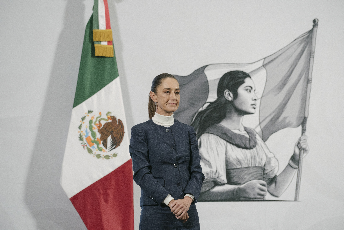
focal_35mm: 200
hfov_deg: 10.3
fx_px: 1911
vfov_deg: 6.9
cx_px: 172
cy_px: 115
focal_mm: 200
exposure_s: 1/200
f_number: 5.6
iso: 3200
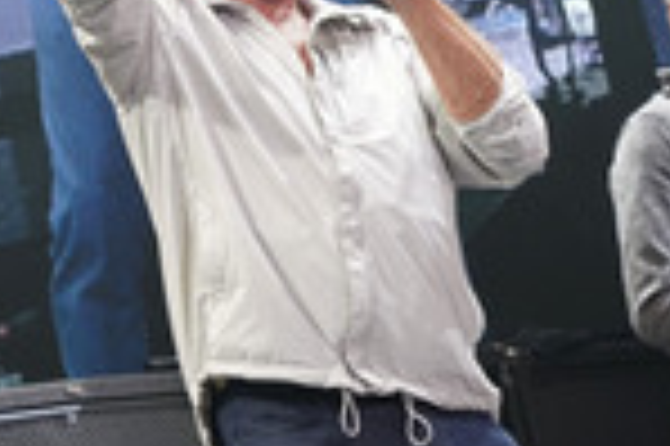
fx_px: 3495
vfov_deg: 7.2
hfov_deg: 10.9
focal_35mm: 188
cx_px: 366
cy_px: -77
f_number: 5
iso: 640
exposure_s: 1/160
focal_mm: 62
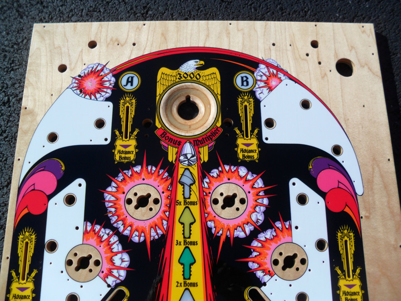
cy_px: 150
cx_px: 200
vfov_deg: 40.7
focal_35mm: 35
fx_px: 405
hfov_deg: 52.6
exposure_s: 1/250
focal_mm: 6.3
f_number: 7.6
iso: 80
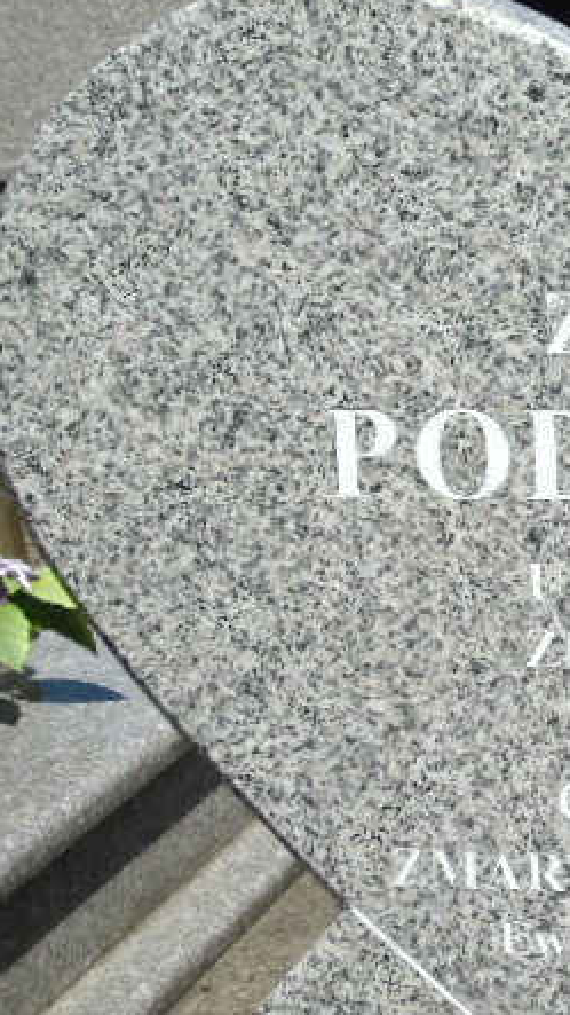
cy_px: 504
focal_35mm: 129
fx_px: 3468
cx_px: 710
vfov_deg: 16.6
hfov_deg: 9.3
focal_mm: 15
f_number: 4.1
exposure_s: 1/1500
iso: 80
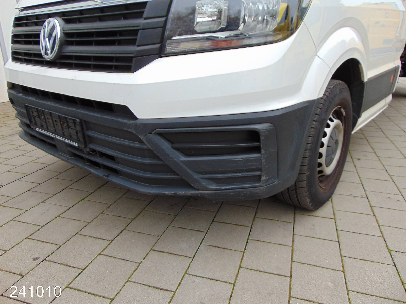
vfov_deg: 54.9
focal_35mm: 25
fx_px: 293
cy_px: 152
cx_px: 203
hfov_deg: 69.4
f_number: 3
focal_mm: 4.5
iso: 80
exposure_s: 1/60
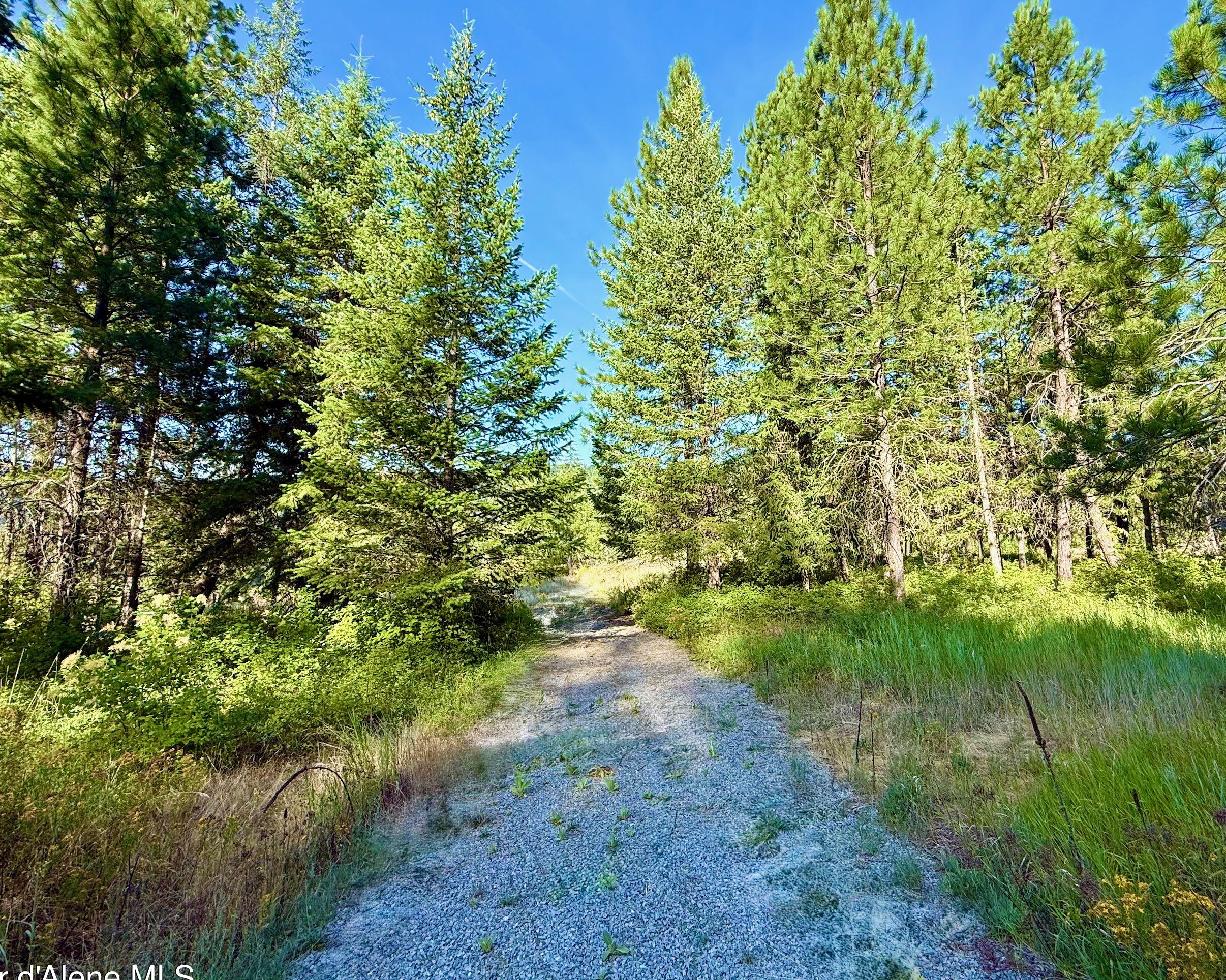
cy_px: 458
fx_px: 617
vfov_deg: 76.9
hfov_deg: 89.3
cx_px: 681
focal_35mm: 17
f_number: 2.2
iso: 50
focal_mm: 2.22
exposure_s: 1/510
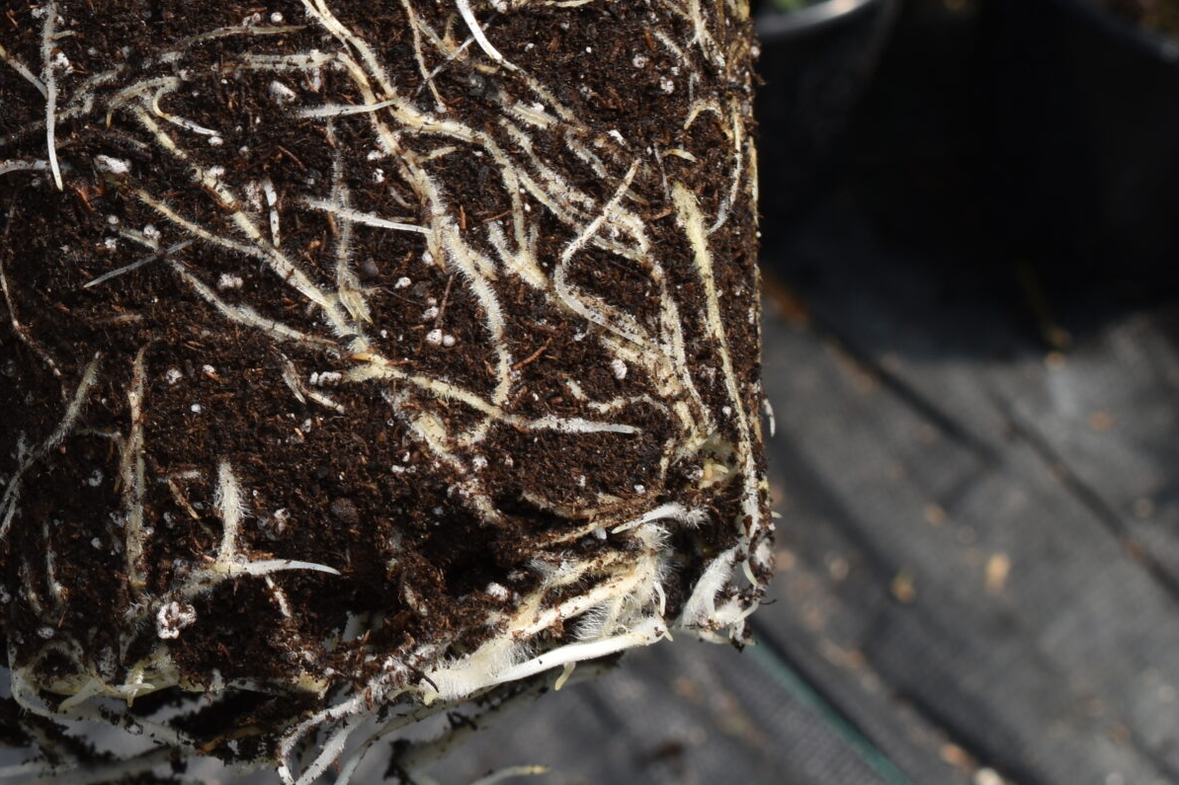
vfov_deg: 13.1
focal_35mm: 103
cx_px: 10
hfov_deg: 19.3
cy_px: -21
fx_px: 3373
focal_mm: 32
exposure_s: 1/200
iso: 100
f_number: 11
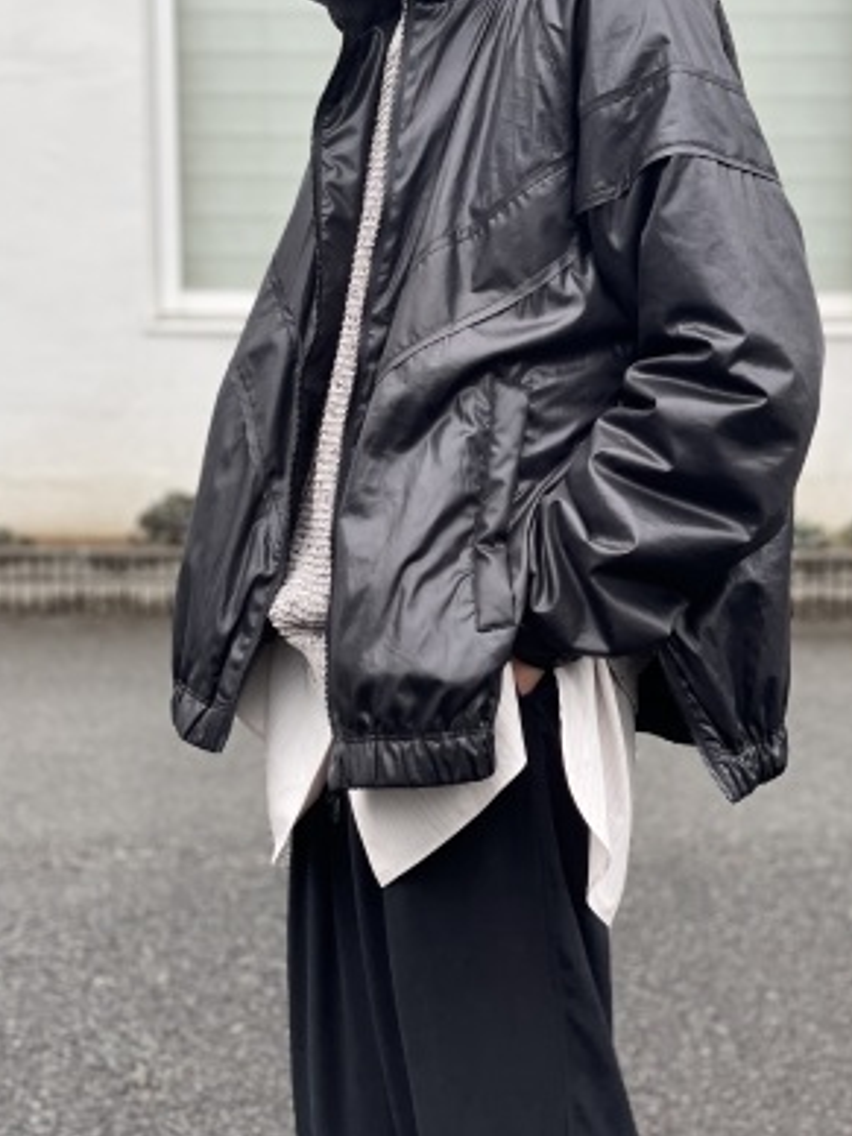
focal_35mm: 67
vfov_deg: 29.0
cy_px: 539
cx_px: 508
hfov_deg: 21.9
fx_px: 2199
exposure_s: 1/122
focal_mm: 6
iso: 25
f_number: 2
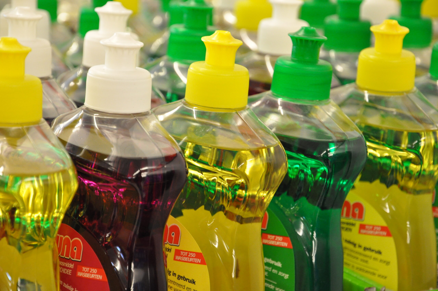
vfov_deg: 12.6
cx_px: 219
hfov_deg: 18.9
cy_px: 146
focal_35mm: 108
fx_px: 1312
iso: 1600
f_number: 5.6
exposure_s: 1/60
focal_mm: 72
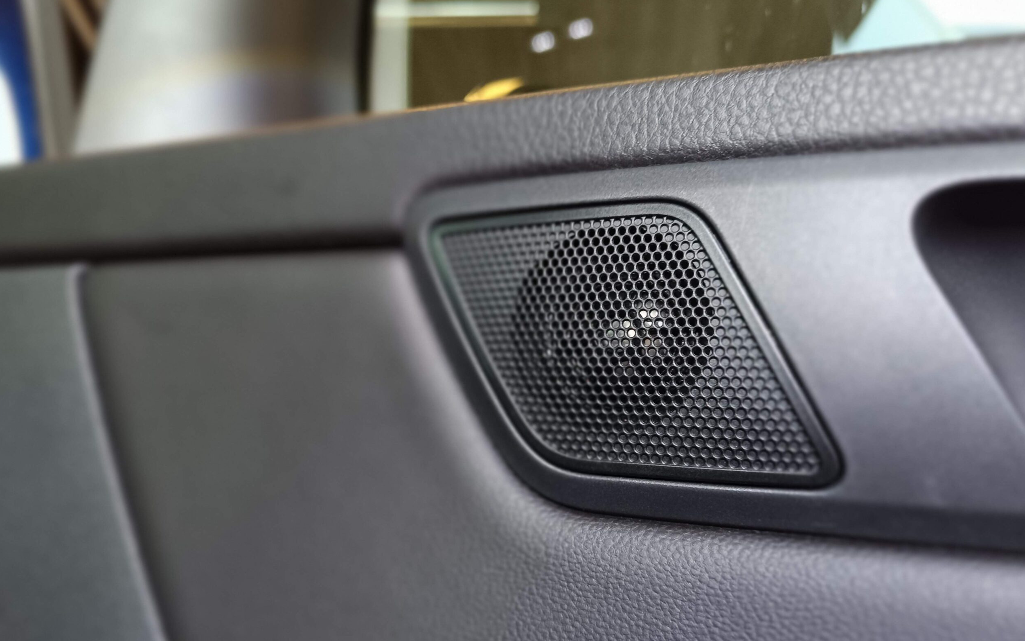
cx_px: 512
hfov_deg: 70.4
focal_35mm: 26
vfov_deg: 47.3
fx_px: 726
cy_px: 382
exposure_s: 1/50.3
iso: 631
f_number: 1.79
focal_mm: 4.71
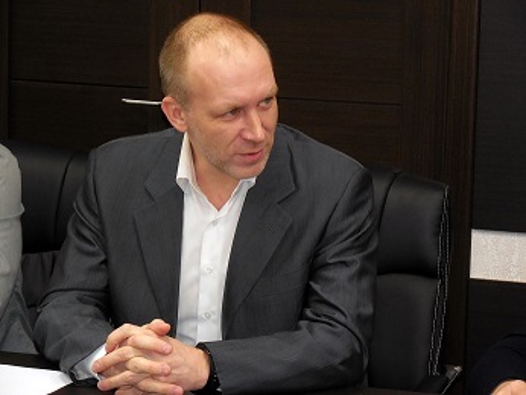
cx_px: 263
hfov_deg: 13.1
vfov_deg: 9.8
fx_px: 2296
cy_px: 198
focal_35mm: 151
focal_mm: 27.2
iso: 640
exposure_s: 1/60
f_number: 4.9
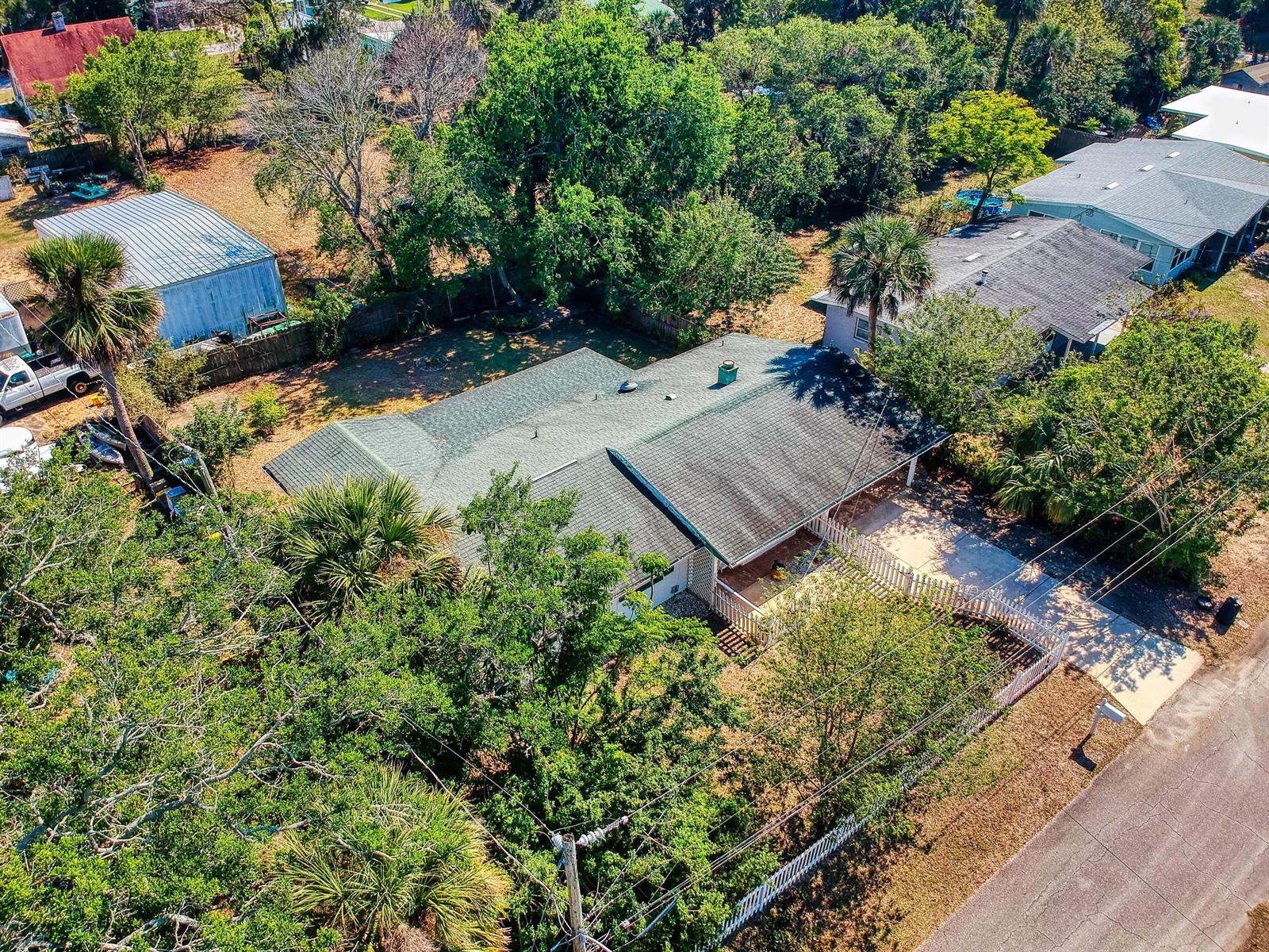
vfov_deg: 54.9
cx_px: 634
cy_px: 476
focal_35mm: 25
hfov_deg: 69.4
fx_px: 916
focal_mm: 4.49
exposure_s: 1/1000
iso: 100
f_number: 2.6
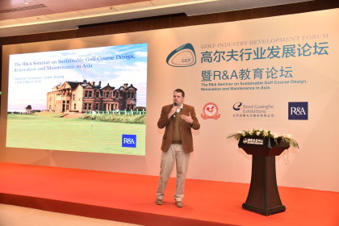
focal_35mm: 31
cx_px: 170
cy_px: 113
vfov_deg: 42.3
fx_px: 292
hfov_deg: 60.3
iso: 1000
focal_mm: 31
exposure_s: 1/125
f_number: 4
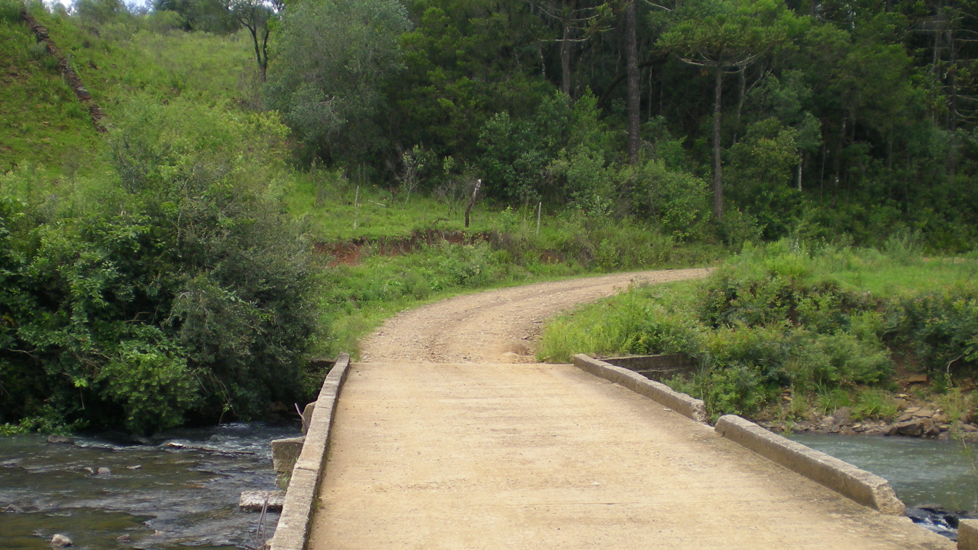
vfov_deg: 22.6
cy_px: 330
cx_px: 446
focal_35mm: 53
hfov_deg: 39.1
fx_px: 1374
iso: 50
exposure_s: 1/293
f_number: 3.1
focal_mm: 6.3
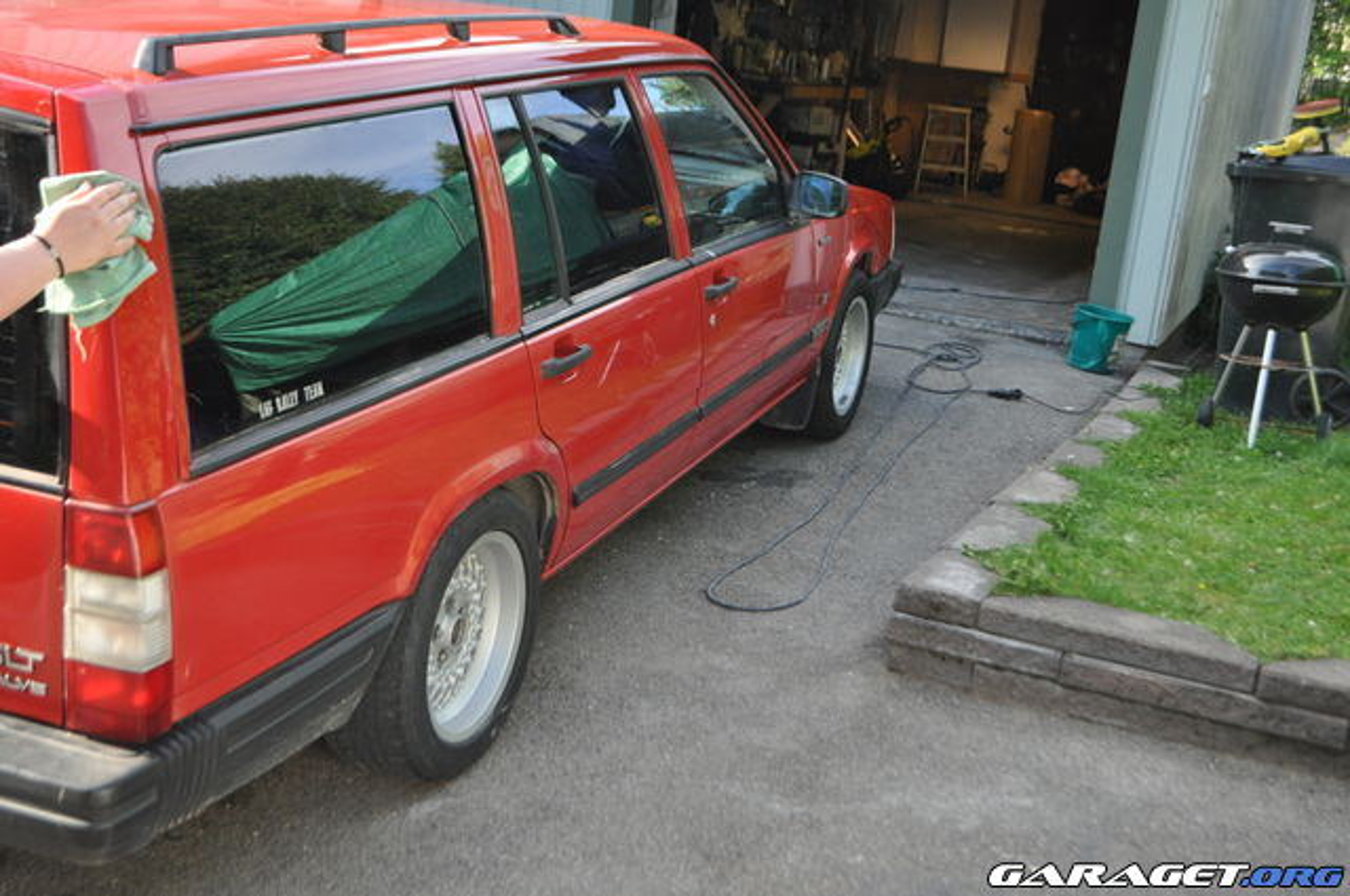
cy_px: 448
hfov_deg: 45.0
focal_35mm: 44
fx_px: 1629
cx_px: 675
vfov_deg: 30.8
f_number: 4.5
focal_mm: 29
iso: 900
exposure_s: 1/500
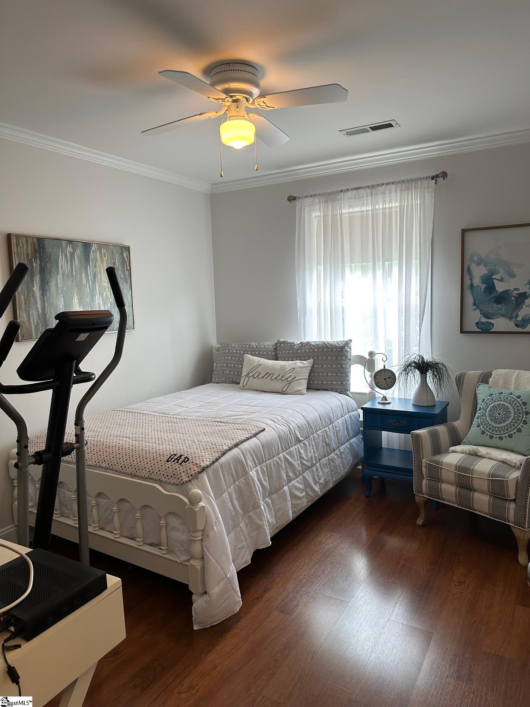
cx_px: 265
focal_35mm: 24
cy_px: 354
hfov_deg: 56.8
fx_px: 490
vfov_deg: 71.6
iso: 125
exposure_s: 1/120
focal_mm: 6.86
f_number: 1.78
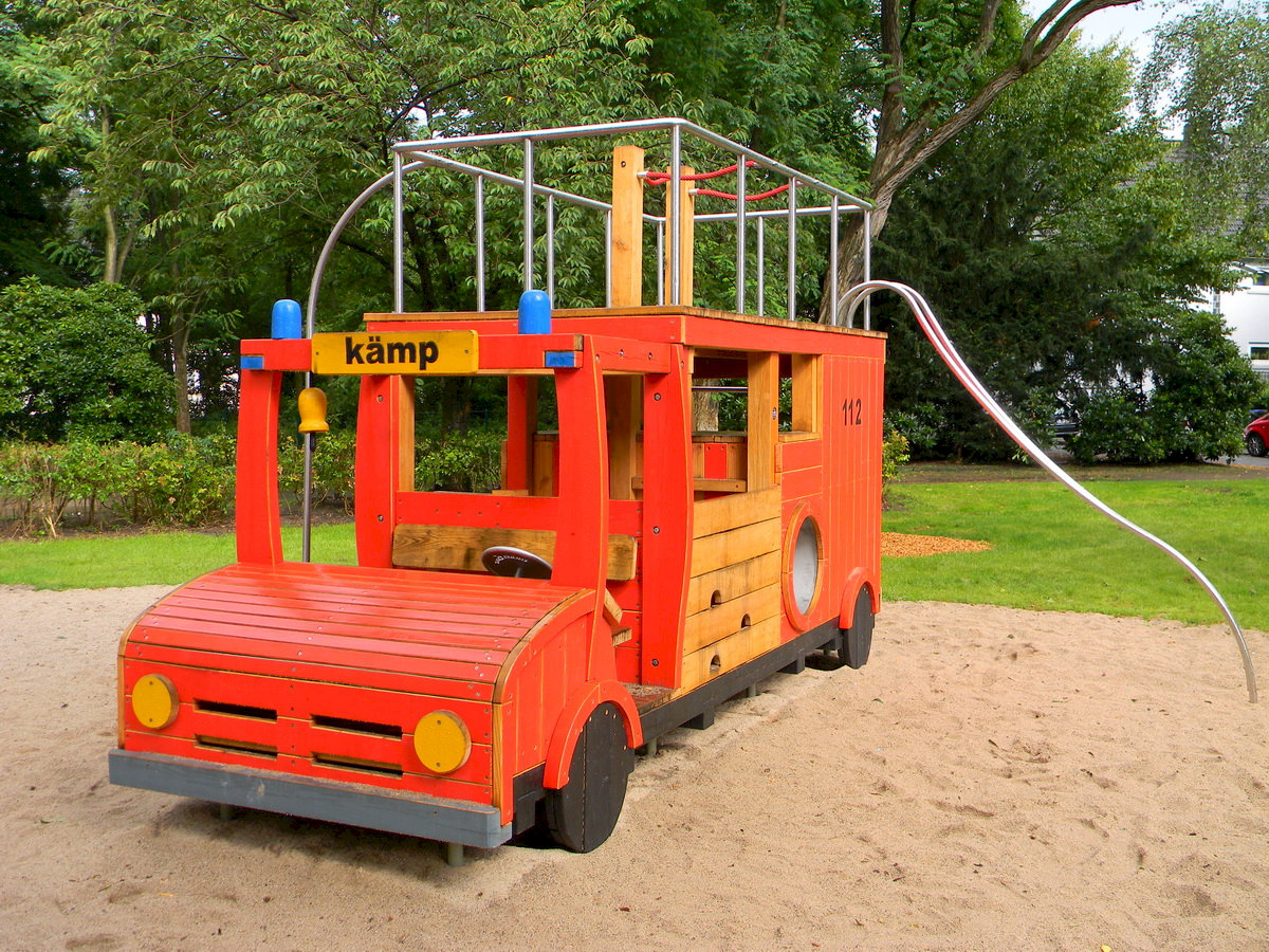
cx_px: 634
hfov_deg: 51.4
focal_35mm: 36
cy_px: 476
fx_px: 1320
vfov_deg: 39.7
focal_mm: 6.4
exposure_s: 1/96.8
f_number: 3.7
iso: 80
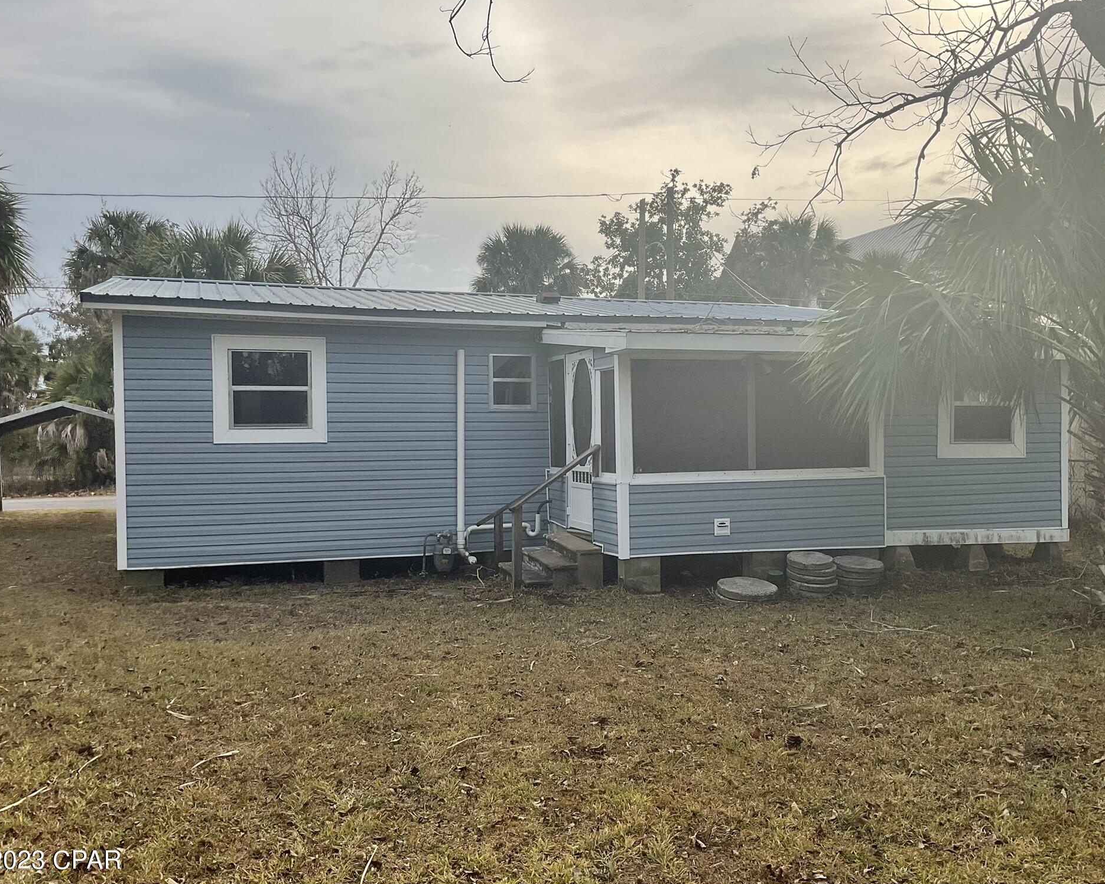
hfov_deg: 57.2
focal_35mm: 31
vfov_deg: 47.1
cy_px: 447
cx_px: 571
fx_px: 1014
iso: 16
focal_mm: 3
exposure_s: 1/1626
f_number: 1.8
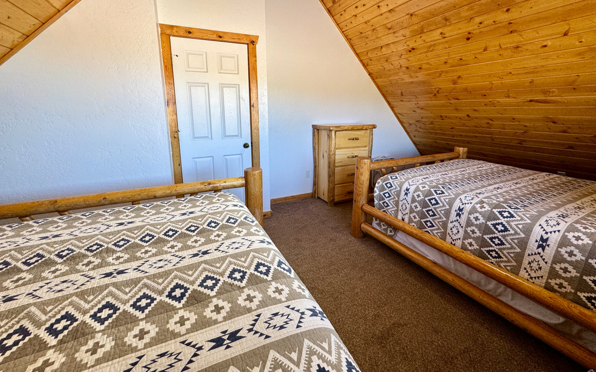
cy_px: 153
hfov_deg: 101.5
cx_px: 295
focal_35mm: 15
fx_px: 244
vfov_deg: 74.1
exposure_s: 1/120
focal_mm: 2.22
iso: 160
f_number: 2.2
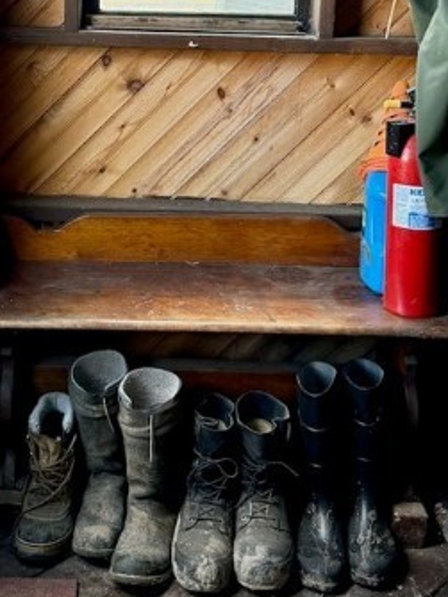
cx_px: 106
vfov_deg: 33.4
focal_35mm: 55
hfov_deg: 26.2
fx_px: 950
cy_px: 77
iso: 200
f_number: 1.78
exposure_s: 1/136
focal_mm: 6.76
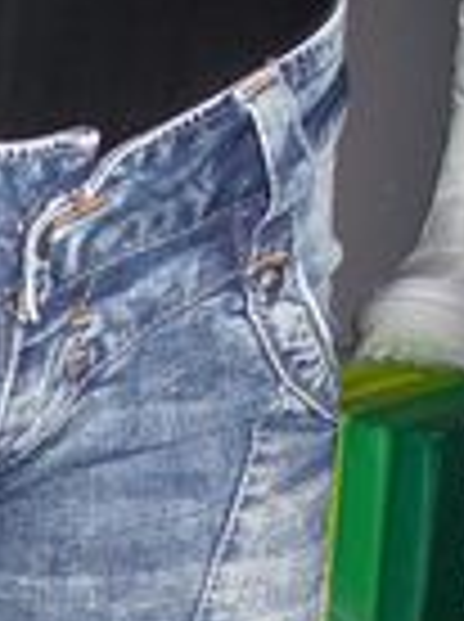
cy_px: 972
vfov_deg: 14.2
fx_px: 2313
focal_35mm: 129
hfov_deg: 11.0
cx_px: -216
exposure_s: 1/30
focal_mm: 6.1
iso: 100
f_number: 2.8
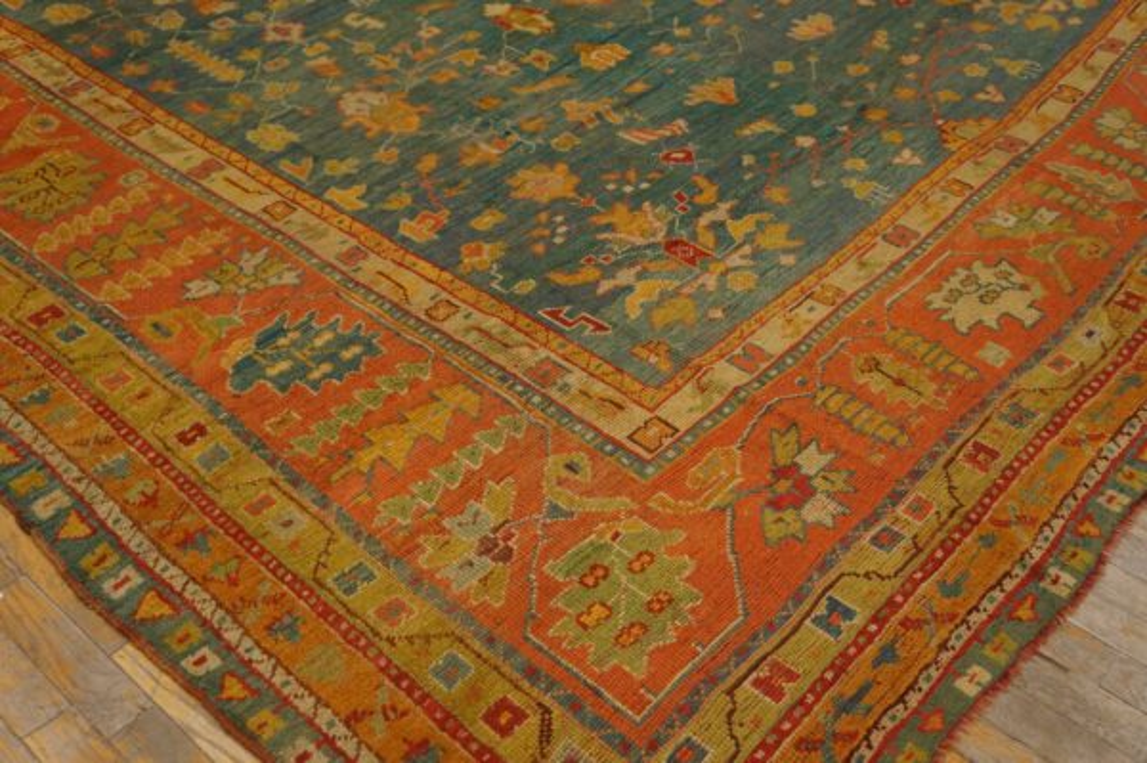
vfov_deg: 38.3
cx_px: 574
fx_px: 1098
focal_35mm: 34
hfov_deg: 55.1
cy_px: 382
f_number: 4
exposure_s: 1/60
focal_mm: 23
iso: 800
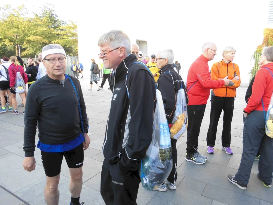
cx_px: 136
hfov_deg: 67.3
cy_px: 102
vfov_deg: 53.1
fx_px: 205
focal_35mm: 26
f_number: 3.2
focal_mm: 4.6
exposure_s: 1/80
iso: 100
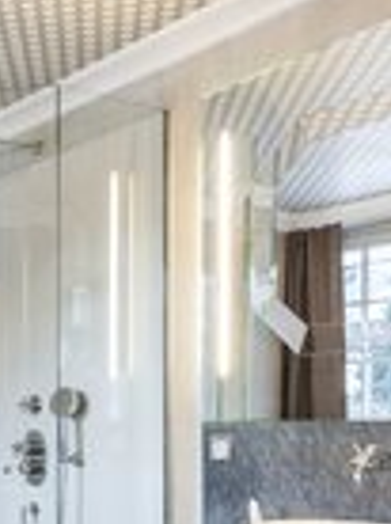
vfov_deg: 33.0
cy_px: 412
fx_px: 861
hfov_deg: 22.4
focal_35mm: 57
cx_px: -140
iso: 200
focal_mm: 17
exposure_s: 1/2
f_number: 8
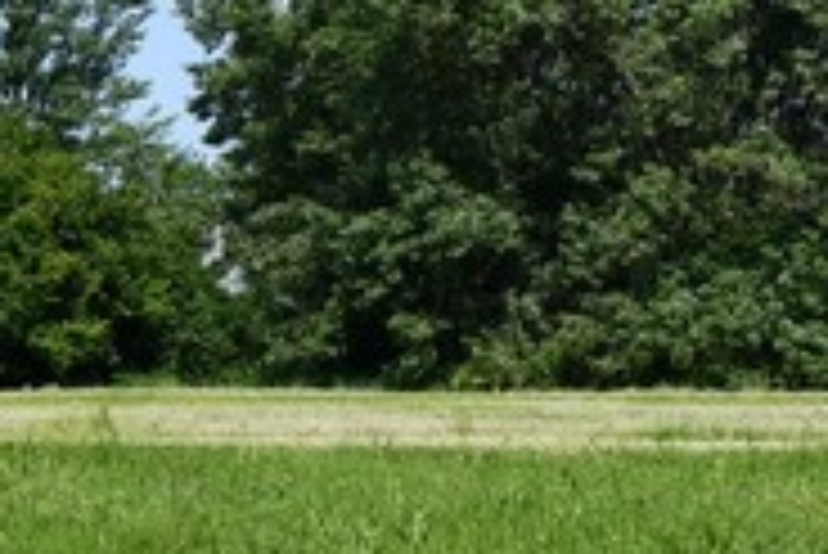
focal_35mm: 223
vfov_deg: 6.1
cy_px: 736
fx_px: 5133
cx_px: -608
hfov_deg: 8.9
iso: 100
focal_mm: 27
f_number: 9
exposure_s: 1/320
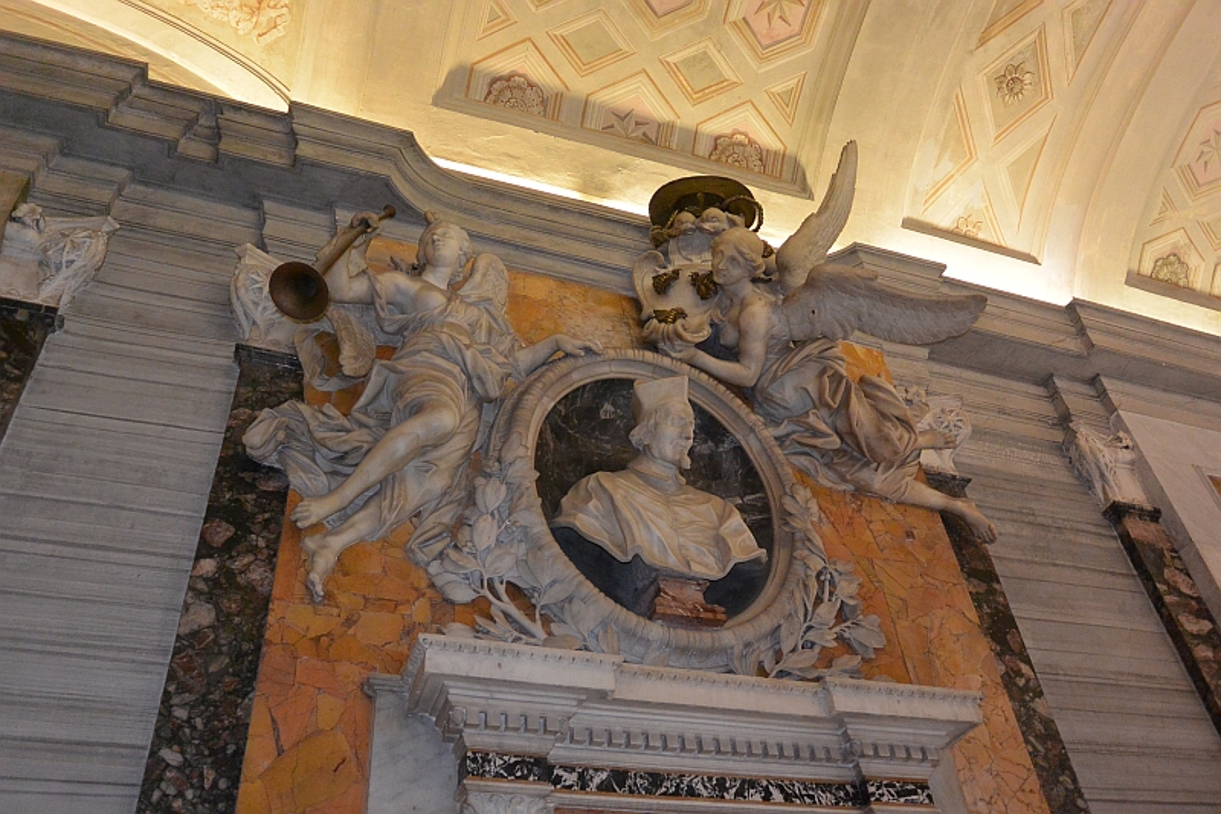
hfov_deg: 63.7
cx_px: 610
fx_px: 983
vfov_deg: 44.9
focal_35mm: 29
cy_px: 407
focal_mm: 11
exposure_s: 1/60
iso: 800
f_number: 3.5
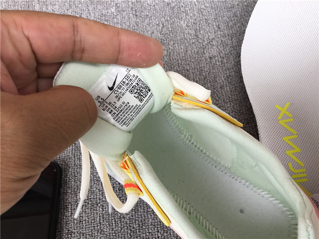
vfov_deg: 45.4
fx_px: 286
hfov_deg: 58.4
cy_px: 120
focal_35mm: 31
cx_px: 160
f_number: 2.4
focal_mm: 3.3
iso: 25
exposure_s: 1/318
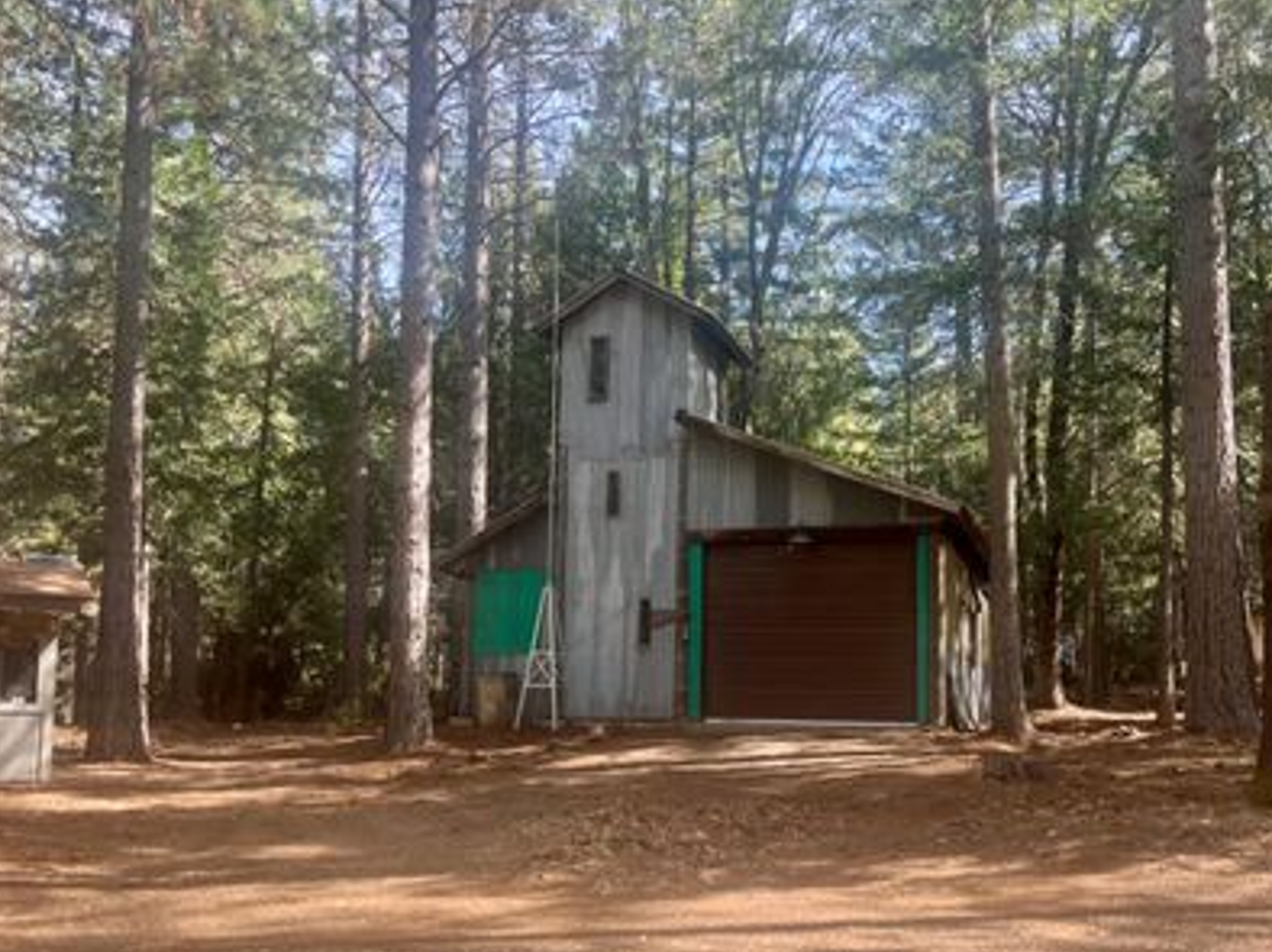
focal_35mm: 33
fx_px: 1212
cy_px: 599
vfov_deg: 42.6
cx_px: 678
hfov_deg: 55.3
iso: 50
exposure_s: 1/347
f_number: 1.6
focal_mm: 5.1
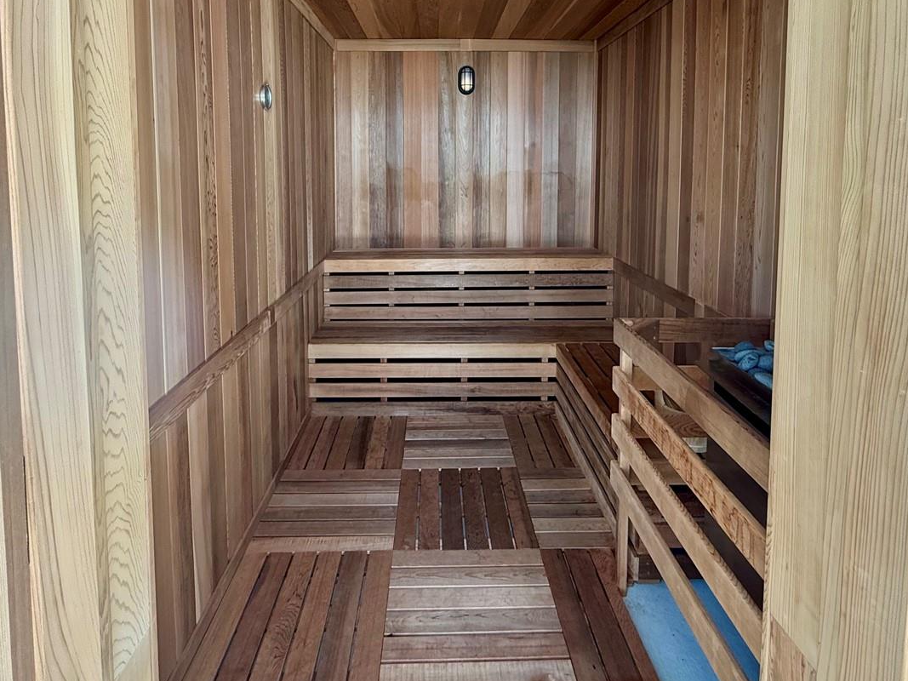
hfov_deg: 79.0
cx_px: 448
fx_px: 551
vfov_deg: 61.2
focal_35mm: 21
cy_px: 203
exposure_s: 1/99
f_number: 2.2
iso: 125
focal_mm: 2.22
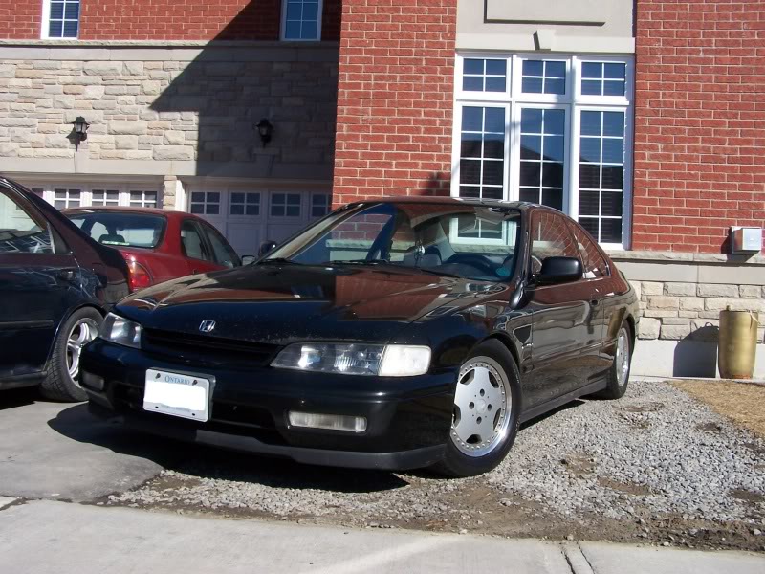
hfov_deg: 49.0
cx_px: 382
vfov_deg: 37.7
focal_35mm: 38
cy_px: 287
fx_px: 840
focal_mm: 6.3
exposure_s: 1/350
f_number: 5.6
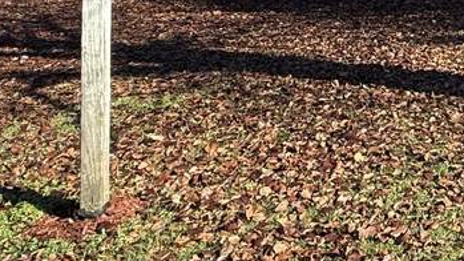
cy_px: -88
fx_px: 689
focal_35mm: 56
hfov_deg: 29.2
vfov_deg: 19.6
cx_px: 622
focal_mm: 2.22
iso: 50
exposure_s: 1/619
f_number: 2.2
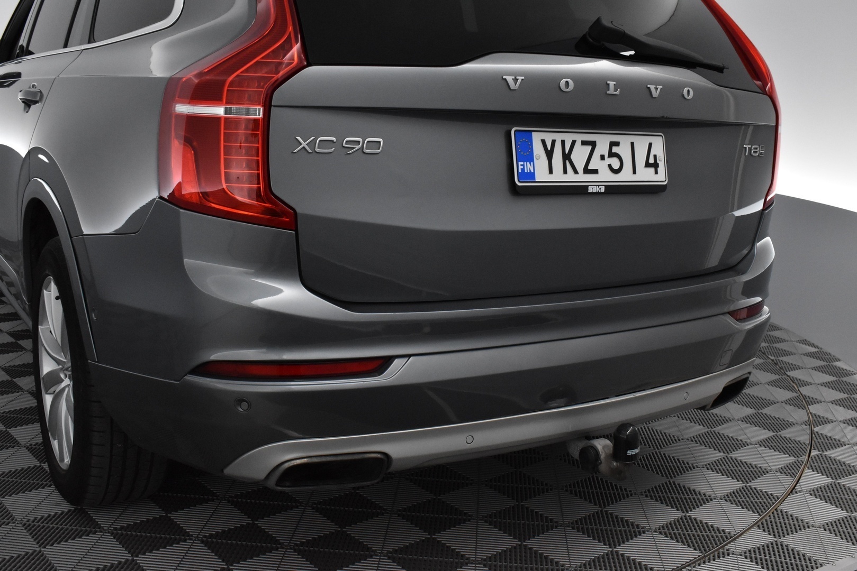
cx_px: 428
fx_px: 893
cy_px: 286
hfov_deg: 51.3
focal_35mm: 38
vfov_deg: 35.5
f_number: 7.1
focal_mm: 25
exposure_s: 1/200
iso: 3200
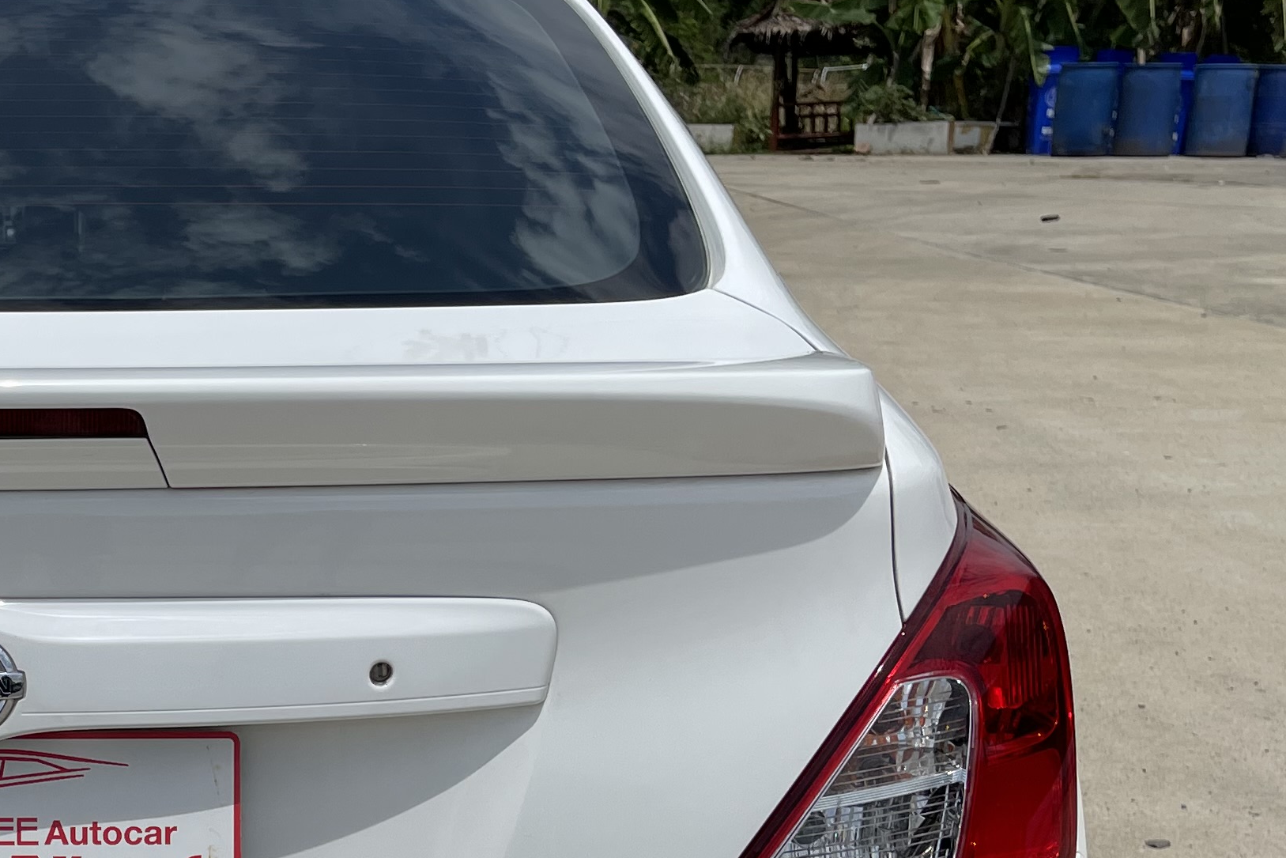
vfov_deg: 19.9
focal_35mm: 67
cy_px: 795
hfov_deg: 28.4
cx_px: 35
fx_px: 2393
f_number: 1.6
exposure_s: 1/12048
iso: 32
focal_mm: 5.1
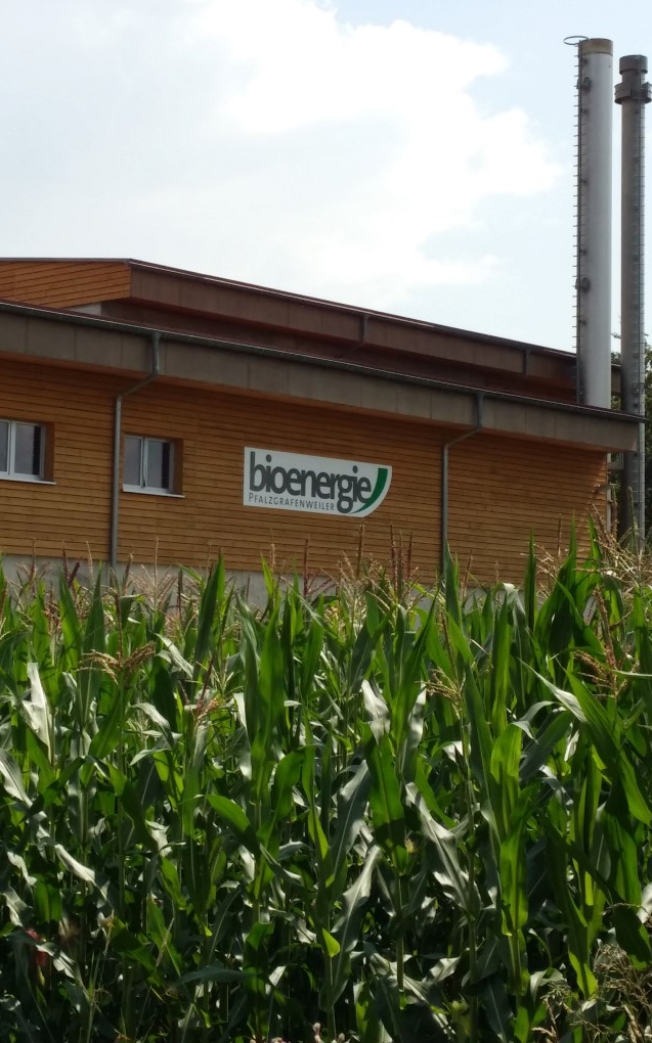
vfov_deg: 58.2
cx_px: 281
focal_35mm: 33
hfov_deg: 38.2
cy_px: 520
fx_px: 939
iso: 50
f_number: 2.2
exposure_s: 1/1516
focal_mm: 4.6
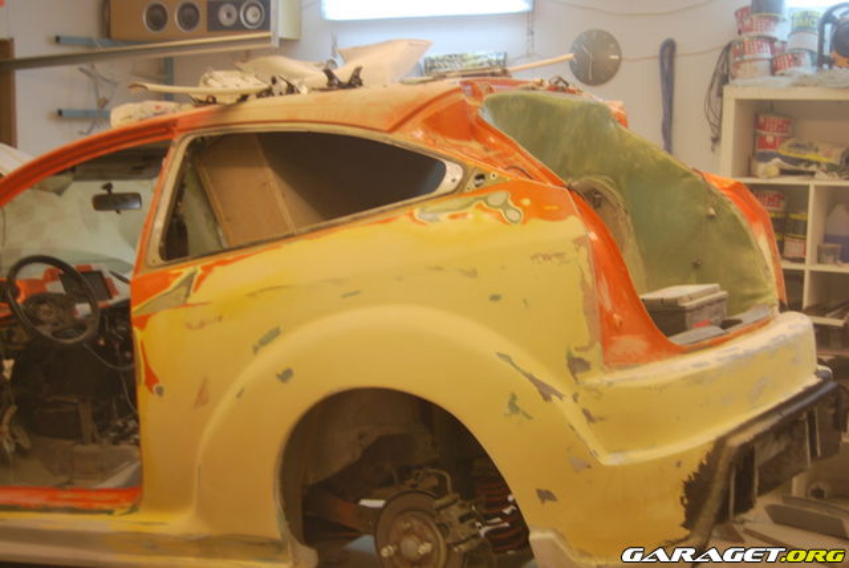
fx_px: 1204
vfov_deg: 26.5
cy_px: 284
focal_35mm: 51
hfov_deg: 38.8
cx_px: 424
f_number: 4.5
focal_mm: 34
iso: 320
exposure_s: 1/30
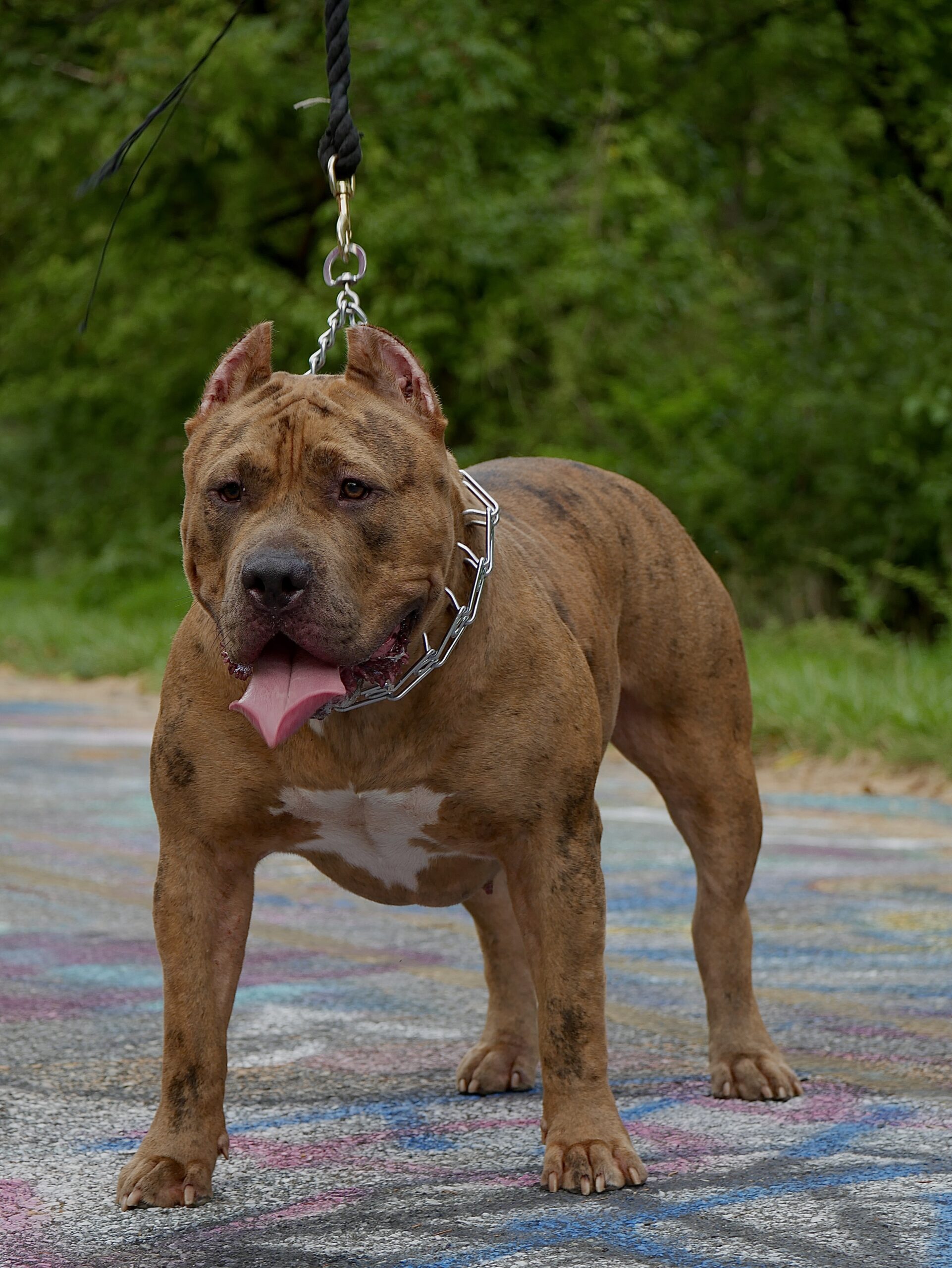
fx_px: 4177
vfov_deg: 17.3
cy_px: 634
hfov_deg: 13.0
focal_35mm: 114
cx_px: 476
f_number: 4.5
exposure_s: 1/125
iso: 200
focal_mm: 57
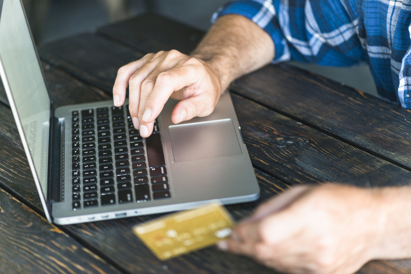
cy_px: 137
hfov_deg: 19.4
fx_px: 1199
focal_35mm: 105
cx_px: 206
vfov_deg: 13.1
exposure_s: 1/100
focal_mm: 105
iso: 320
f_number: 3
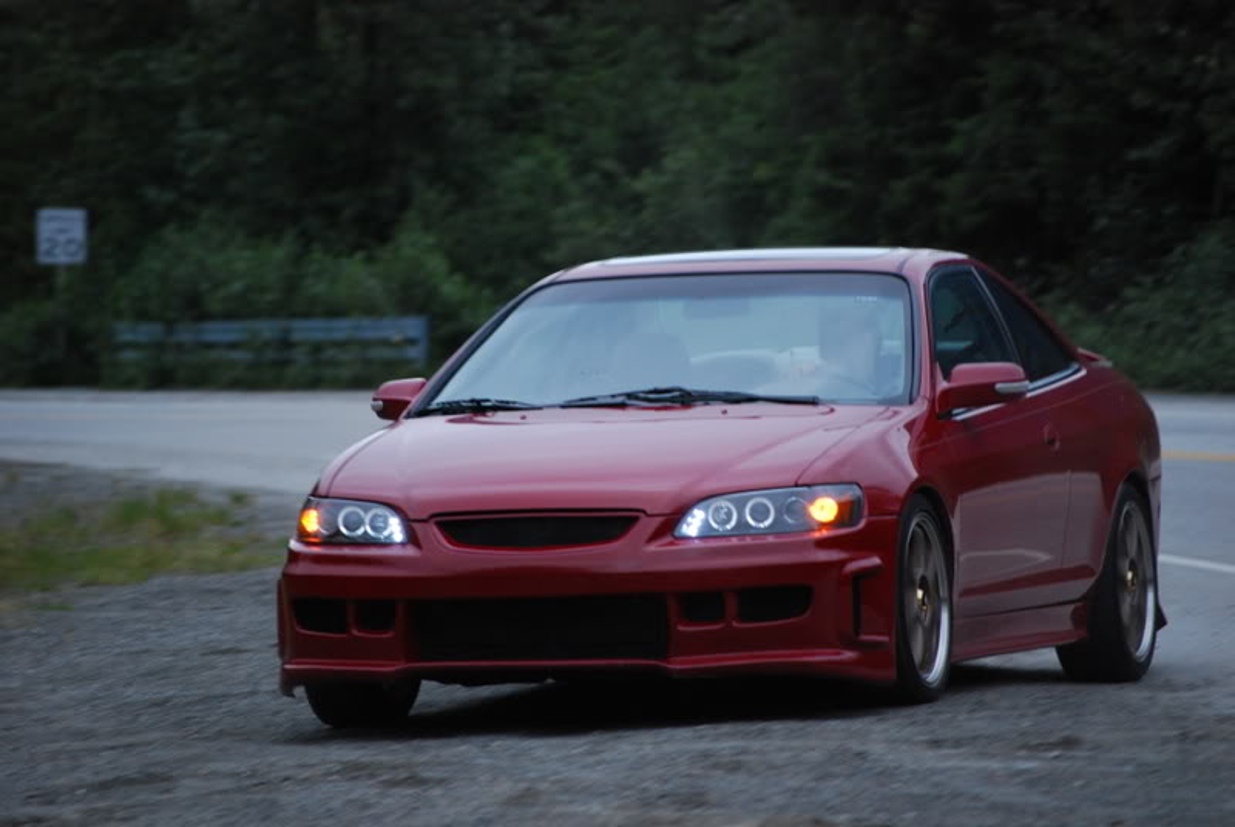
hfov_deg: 7.6
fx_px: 9276
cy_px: 414
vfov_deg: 5.1
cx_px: 618
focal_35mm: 270
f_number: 5.6
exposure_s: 1/30
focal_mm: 180
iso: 800
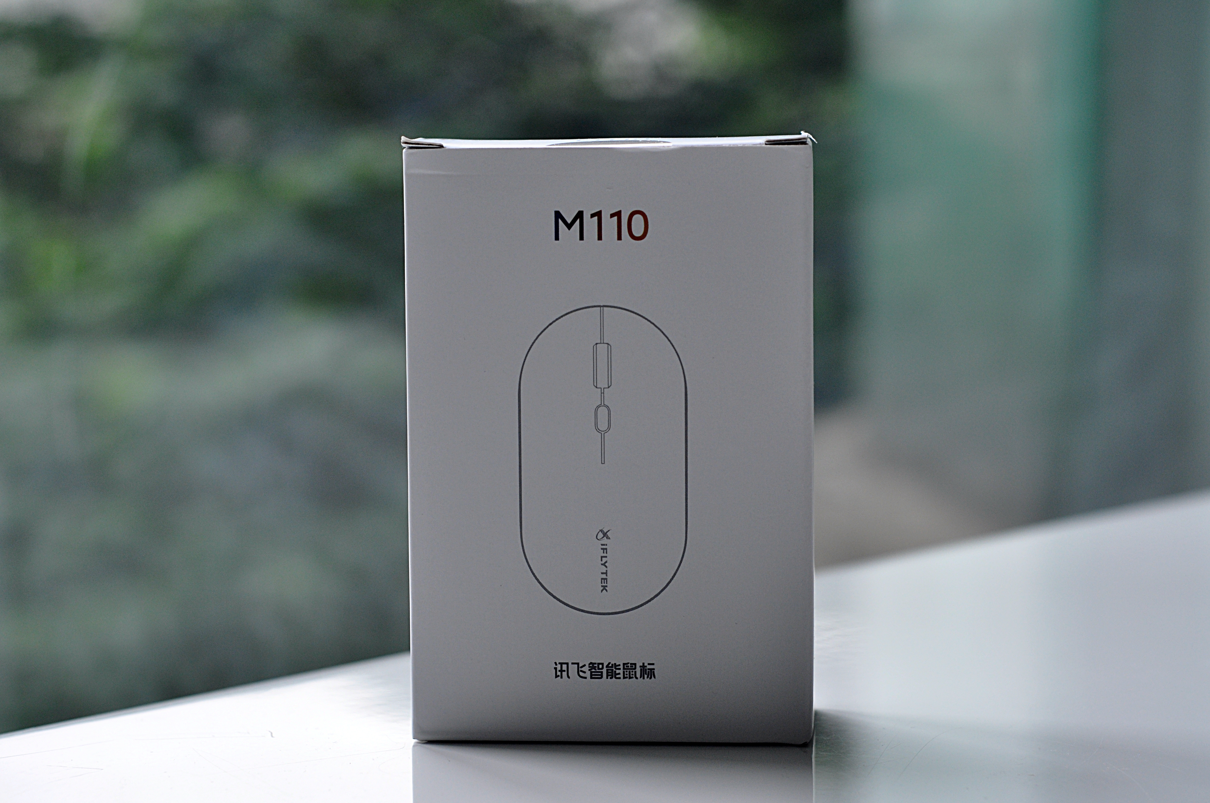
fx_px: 2518
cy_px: 402
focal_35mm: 75
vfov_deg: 18.1
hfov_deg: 27.0
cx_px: 605
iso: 400
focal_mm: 50
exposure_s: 1/80
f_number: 4.5
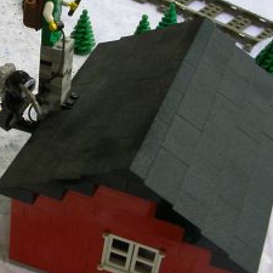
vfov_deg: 22.4
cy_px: 107
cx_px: 51
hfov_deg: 22.2
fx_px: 687
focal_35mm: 77
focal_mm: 7.5
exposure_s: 1/10.9
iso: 100
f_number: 3.2
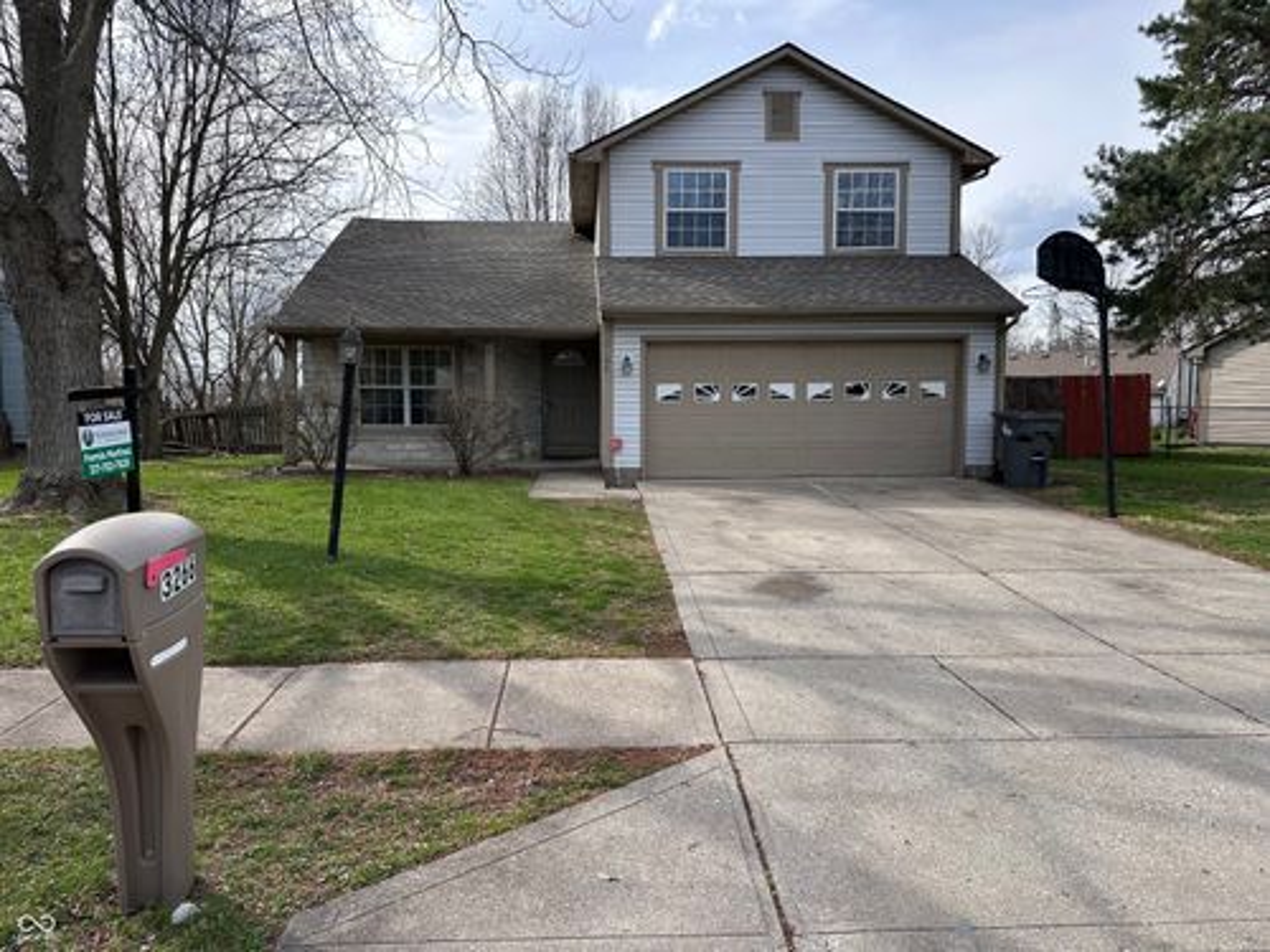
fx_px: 881
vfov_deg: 56.8
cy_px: 476
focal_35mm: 24
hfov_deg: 71.6
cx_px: 635
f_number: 1.78
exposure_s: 1/2299
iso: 80
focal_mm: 6.86
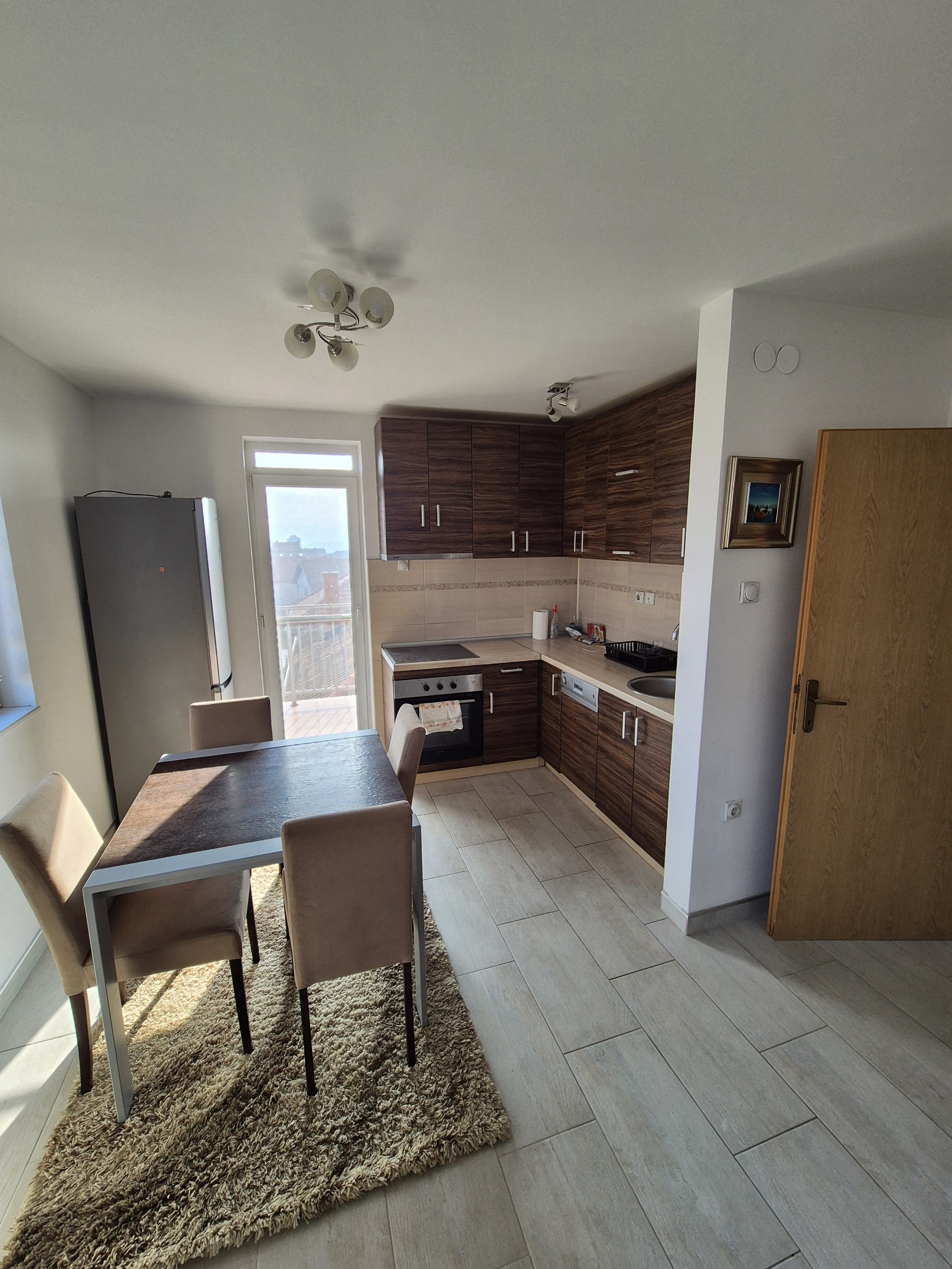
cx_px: 476
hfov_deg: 89.9
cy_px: 634
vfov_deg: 106.2
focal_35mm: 13
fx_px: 477
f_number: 2.2
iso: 50
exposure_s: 1/100
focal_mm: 2.2
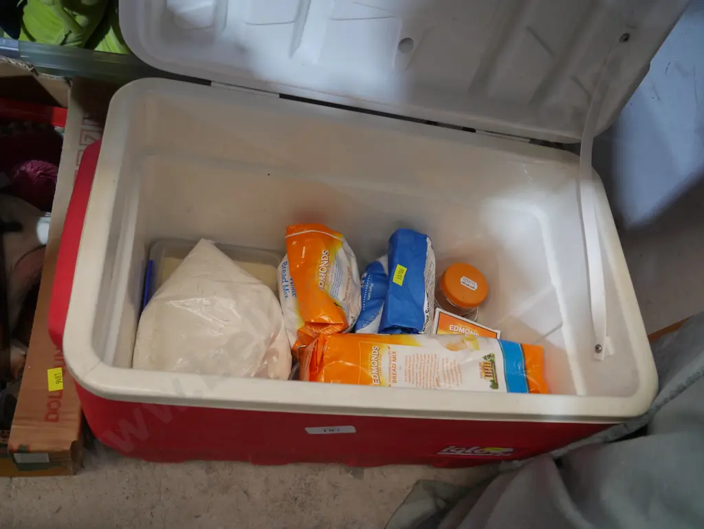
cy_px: 264
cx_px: 352
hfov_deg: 59.9
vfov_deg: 46.8
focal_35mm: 30
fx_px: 610
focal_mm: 15
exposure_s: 1/60
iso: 1000
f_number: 3.6
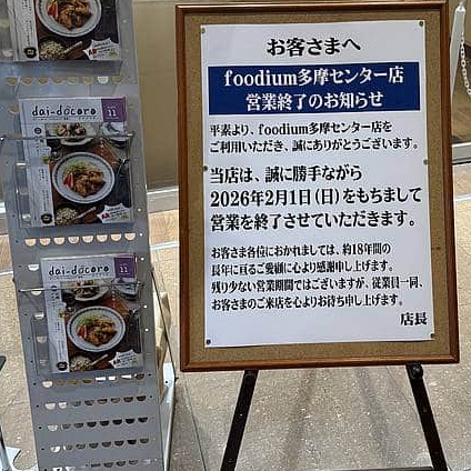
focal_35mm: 40
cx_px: 315
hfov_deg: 41.3
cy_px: 170
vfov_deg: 41.5
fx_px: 616
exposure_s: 1/120
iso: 64
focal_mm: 6.76
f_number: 1.78
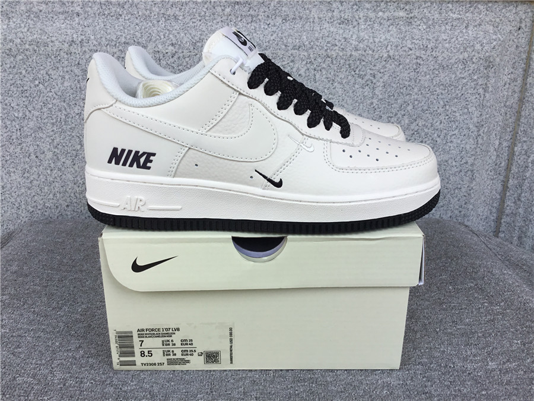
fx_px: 478
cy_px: 200
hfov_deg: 58.4
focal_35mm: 31
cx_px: 267
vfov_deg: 45.4
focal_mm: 3.3
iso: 25
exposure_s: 1/506
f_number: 2.4
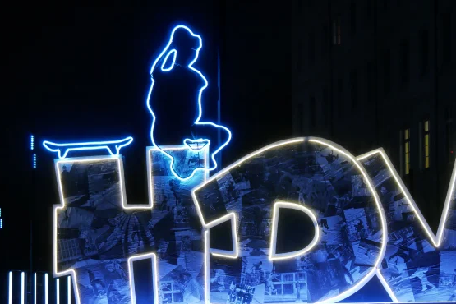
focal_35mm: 111
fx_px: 1406
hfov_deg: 18.4
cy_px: 233
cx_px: 246
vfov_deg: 12.3
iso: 800
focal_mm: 37
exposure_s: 1/80
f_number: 4.6
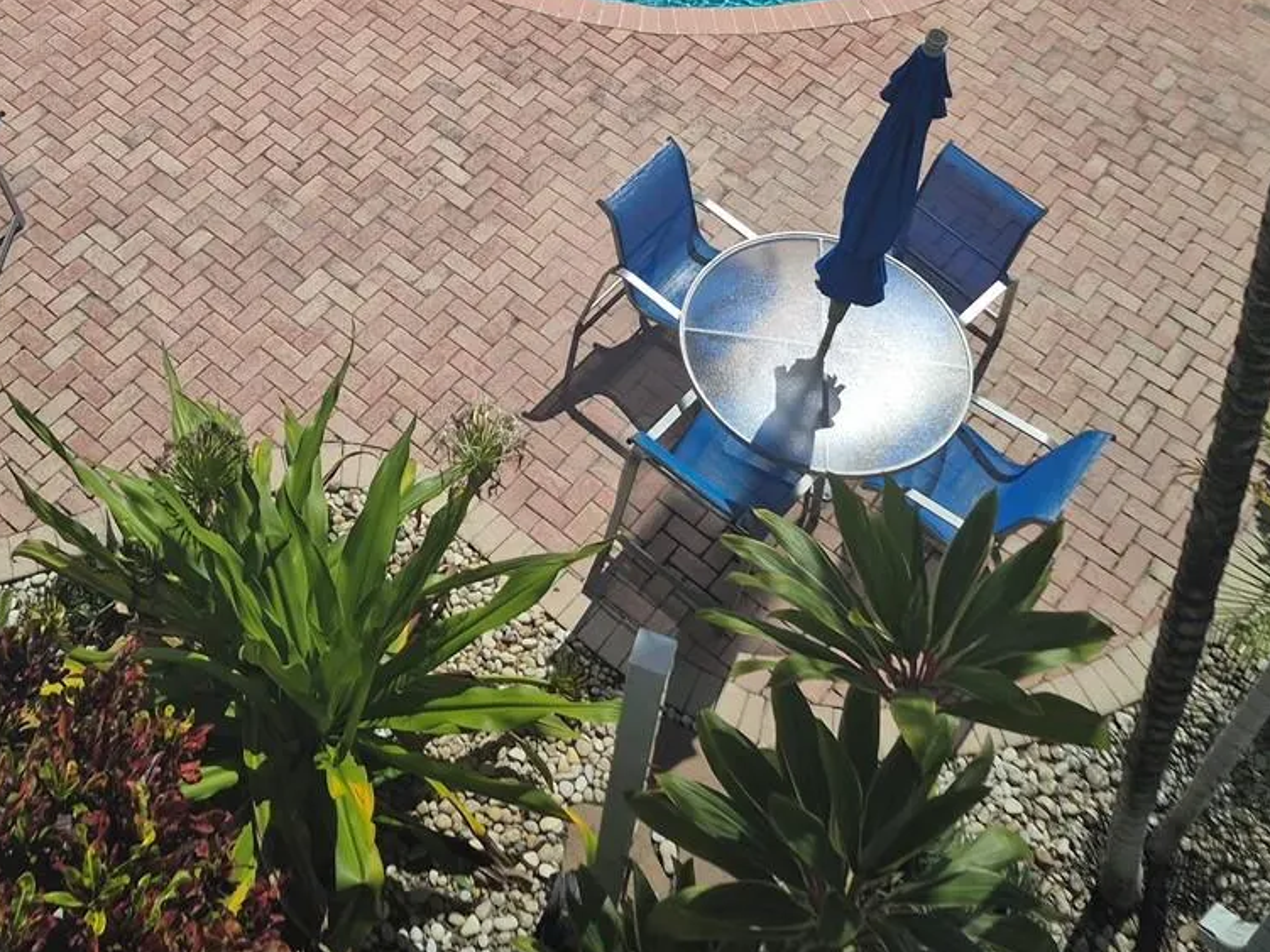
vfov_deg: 27.7
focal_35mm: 49
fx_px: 1797
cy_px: -29
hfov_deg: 38.7
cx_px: 479
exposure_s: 1/3016
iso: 25
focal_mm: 5.4
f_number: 1.8
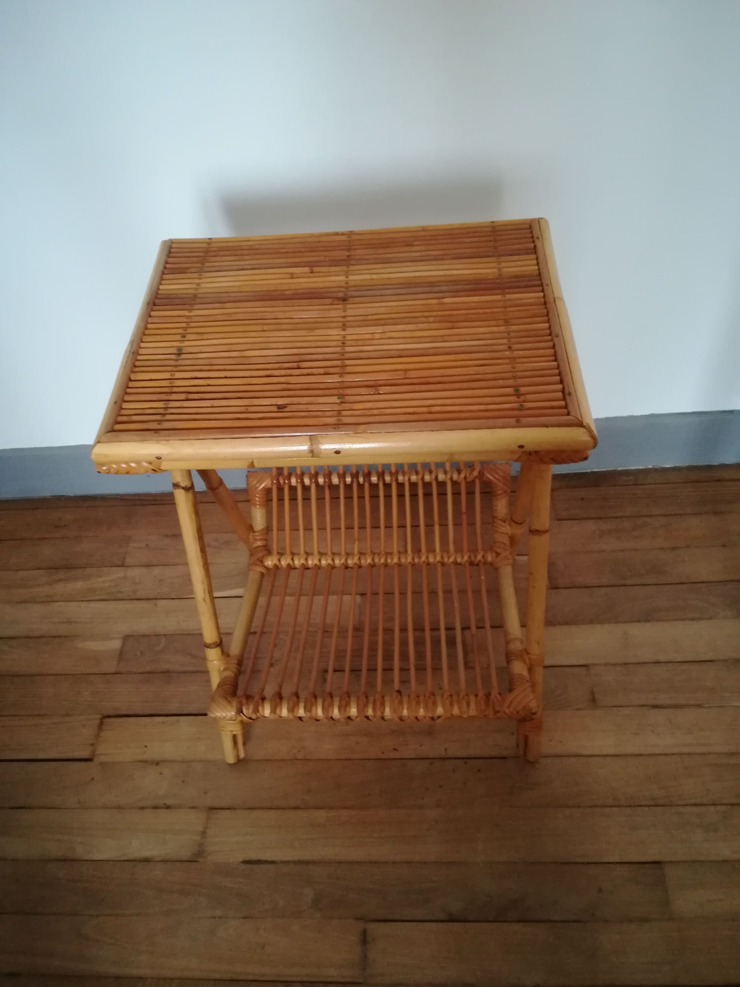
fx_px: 741
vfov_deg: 67.3
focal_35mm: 26
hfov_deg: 53.1
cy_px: 494
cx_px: 370
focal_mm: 3.83
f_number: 2.2
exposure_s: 1/15
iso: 640
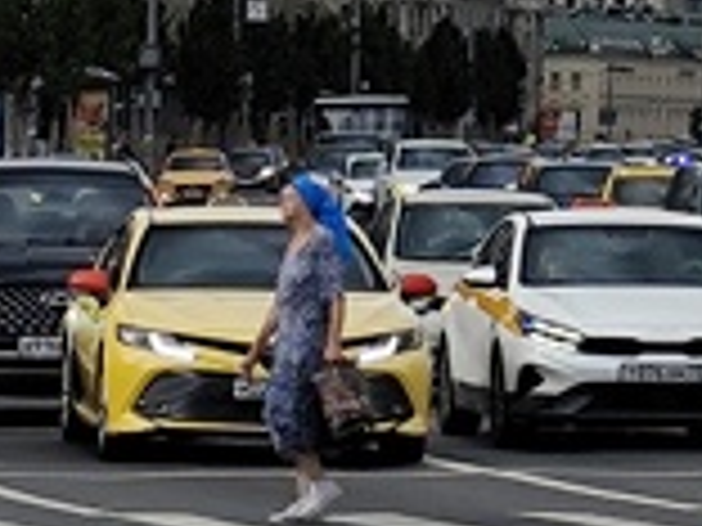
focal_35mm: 472
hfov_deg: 4.2
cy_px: -557
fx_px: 9572
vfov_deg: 3.1
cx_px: 1107
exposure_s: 1/886
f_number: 1.65
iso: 50
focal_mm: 6.19
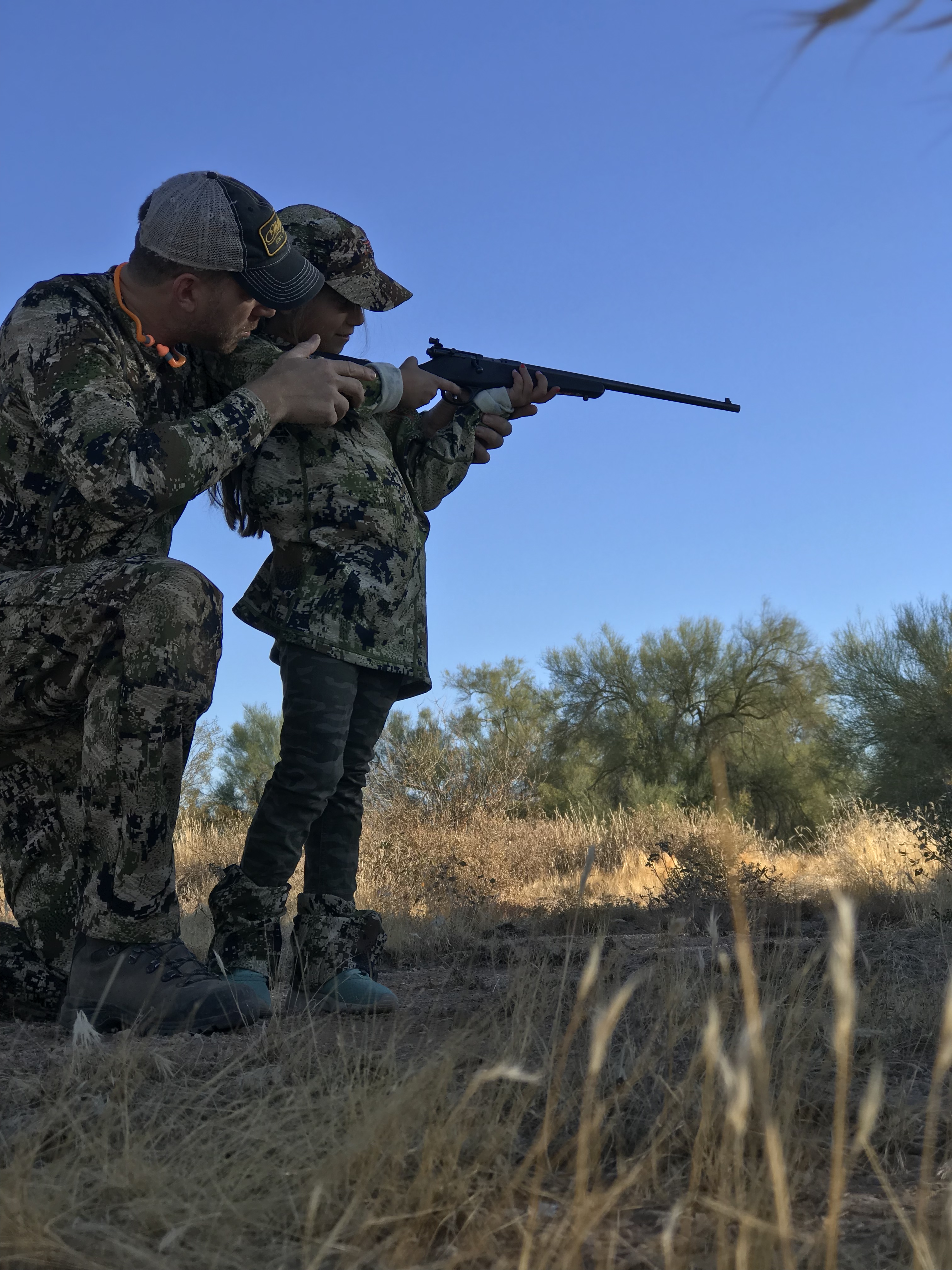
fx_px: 2090
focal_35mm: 57
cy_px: 635
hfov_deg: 25.7
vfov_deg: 33.8
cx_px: 476
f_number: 2.8
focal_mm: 6.6
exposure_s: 1/509
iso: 20
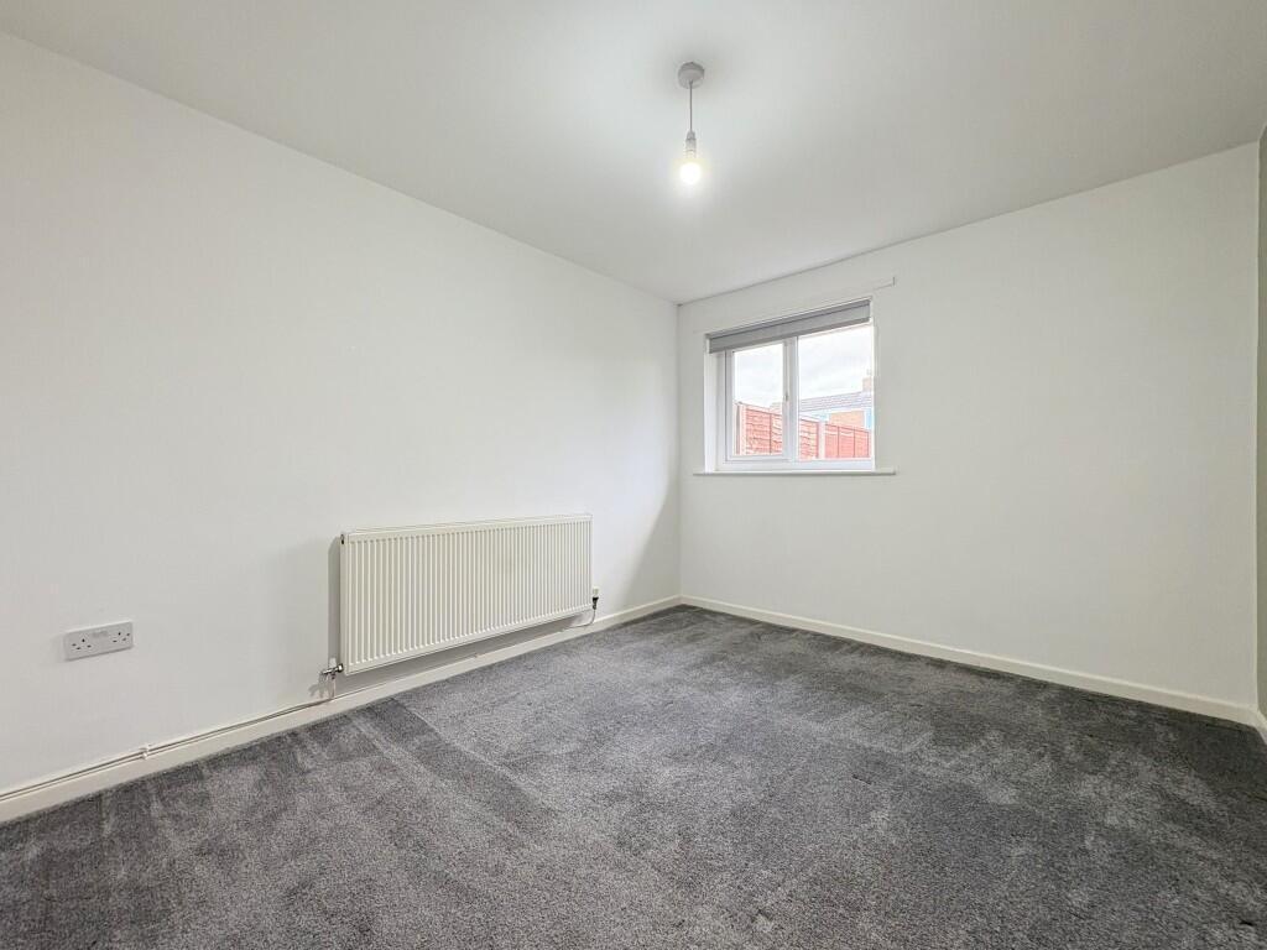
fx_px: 512
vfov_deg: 85.7
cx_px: 634
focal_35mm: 14
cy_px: 475
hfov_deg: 102.1
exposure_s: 1/100
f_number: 2.2
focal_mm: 2.22
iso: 400
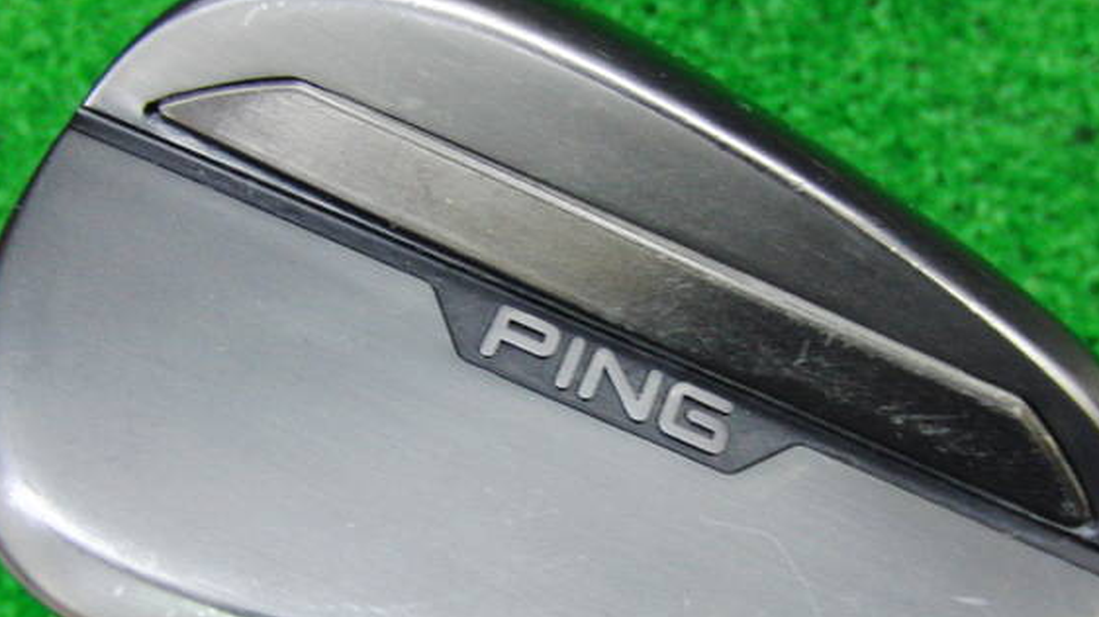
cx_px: 574
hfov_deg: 44.6
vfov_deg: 25.8
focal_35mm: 46
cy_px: 402
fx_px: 1340
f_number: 3.6
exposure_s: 1/25
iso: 400
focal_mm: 6.42
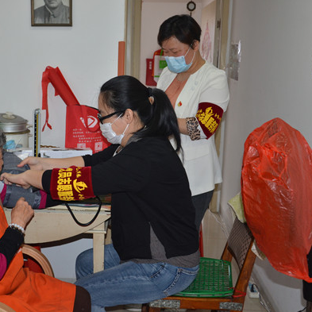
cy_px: 157
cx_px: 110
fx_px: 496
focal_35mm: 49
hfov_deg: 34.7
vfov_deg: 34.9
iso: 640
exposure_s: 1/60
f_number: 4.5
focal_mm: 25
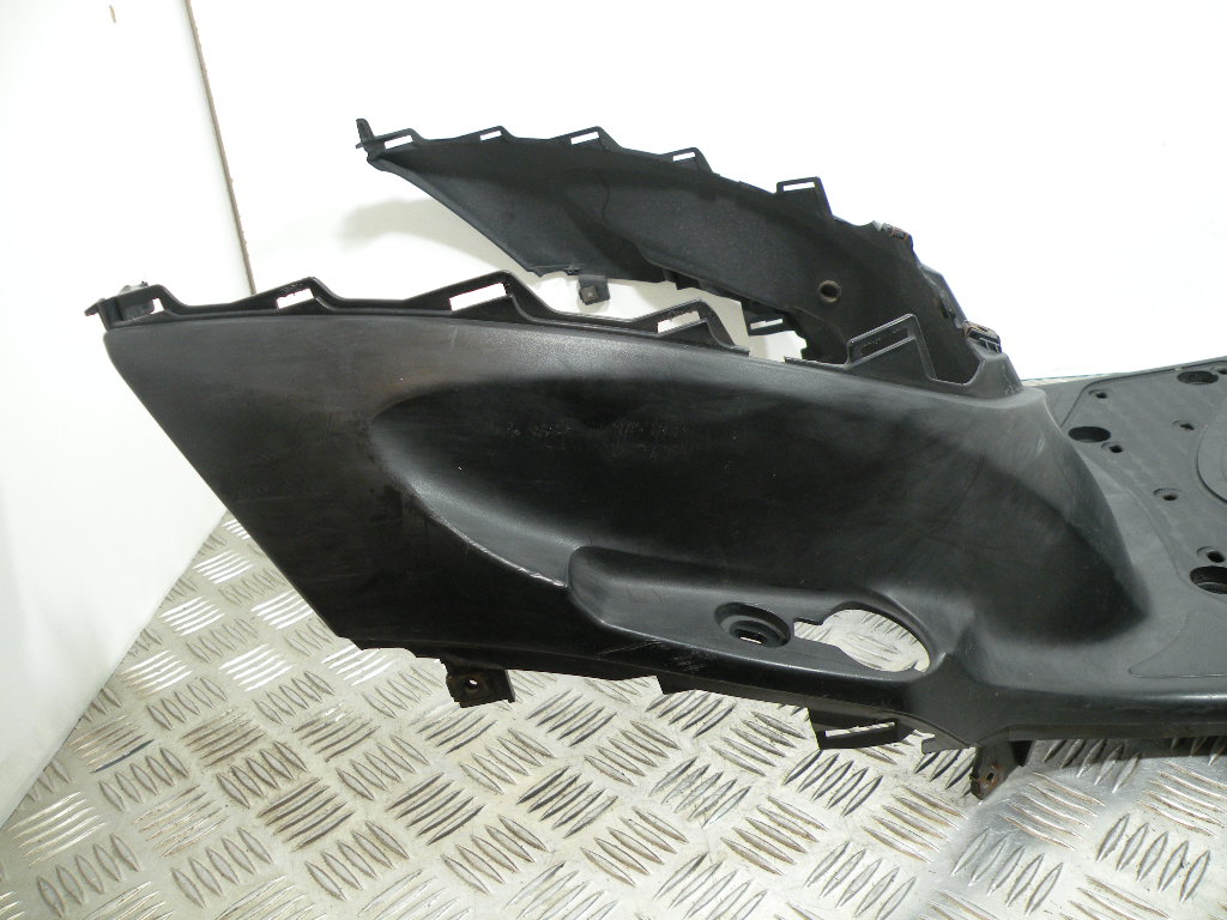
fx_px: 957
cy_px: 460
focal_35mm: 27
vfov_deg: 51.4
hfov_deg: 65.3
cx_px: 614
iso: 161
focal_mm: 4.7
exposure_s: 1/78.3
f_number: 2.8
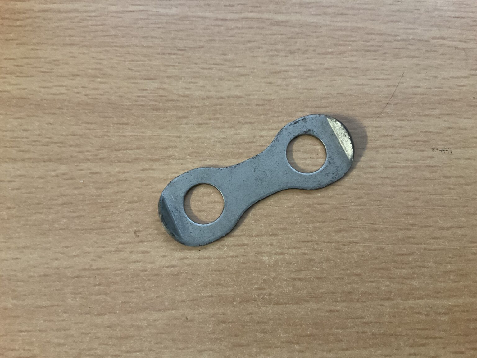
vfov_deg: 48.2
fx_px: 400
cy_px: 179
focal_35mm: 29
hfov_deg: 61.7
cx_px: 238
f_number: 1.8
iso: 200
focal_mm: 3
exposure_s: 1/50
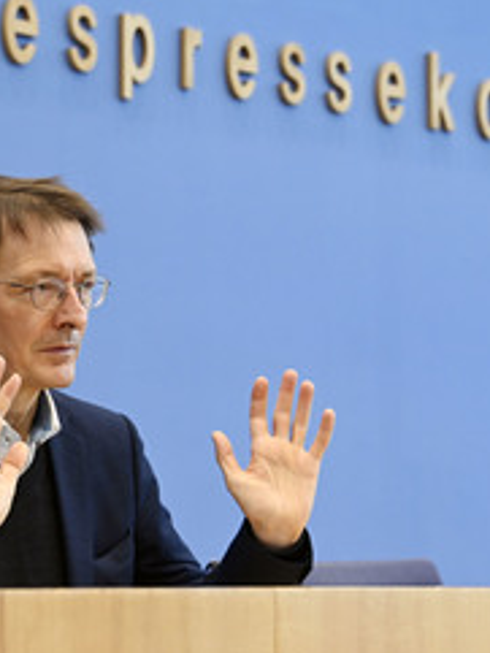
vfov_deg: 14.1
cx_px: 188
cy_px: 295
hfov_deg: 10.6
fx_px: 2640
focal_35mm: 140
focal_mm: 78
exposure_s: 1/400
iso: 3200
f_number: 5.6
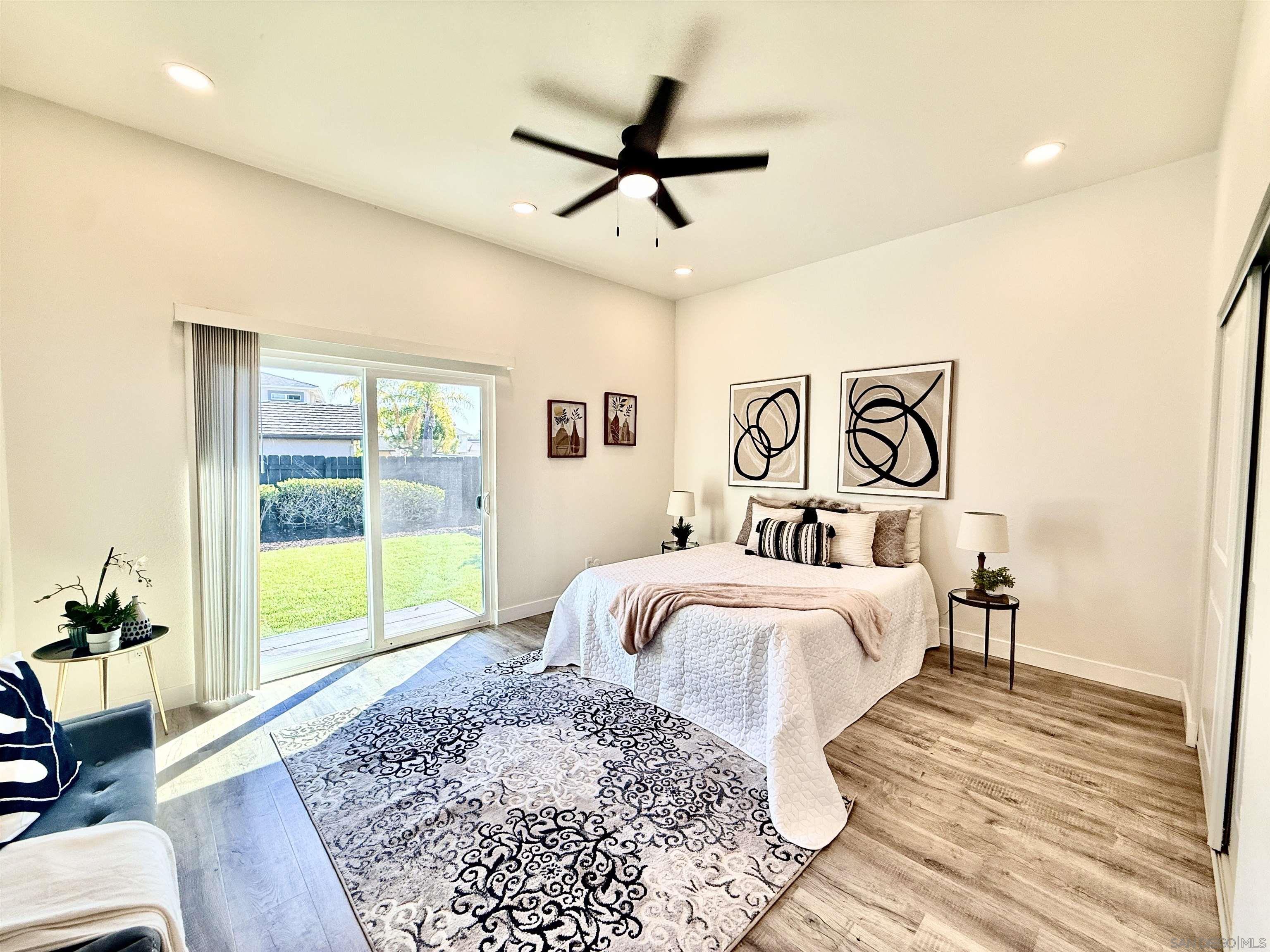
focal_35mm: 14
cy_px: 476
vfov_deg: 85.7
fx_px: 514
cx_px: 635
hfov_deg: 102.1
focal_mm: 2.22
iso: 80
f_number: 2.2
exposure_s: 1/120
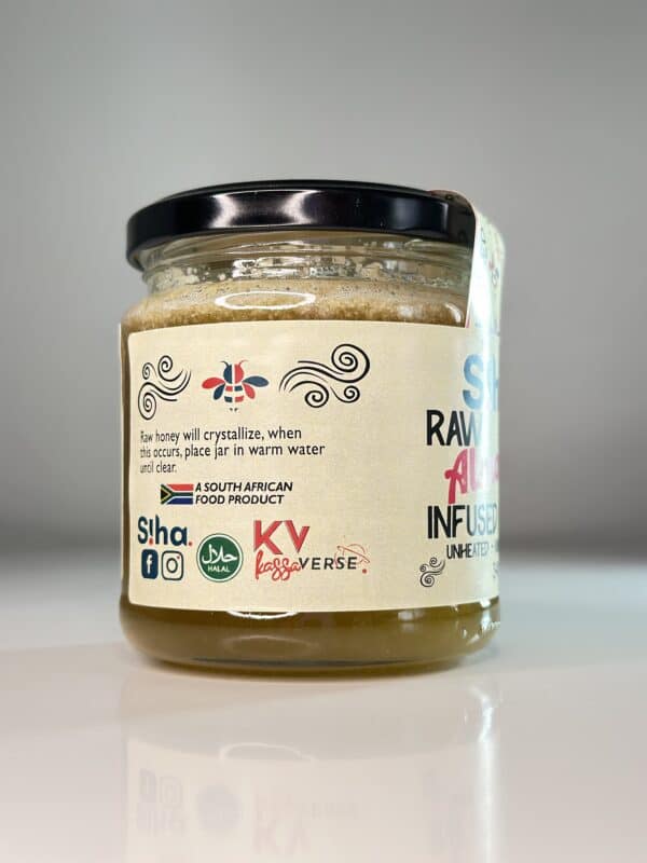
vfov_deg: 39.7
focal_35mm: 48
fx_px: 1196
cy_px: 432
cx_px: 324
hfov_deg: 30.3
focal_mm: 6.86
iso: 125
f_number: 1.78
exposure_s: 1/73
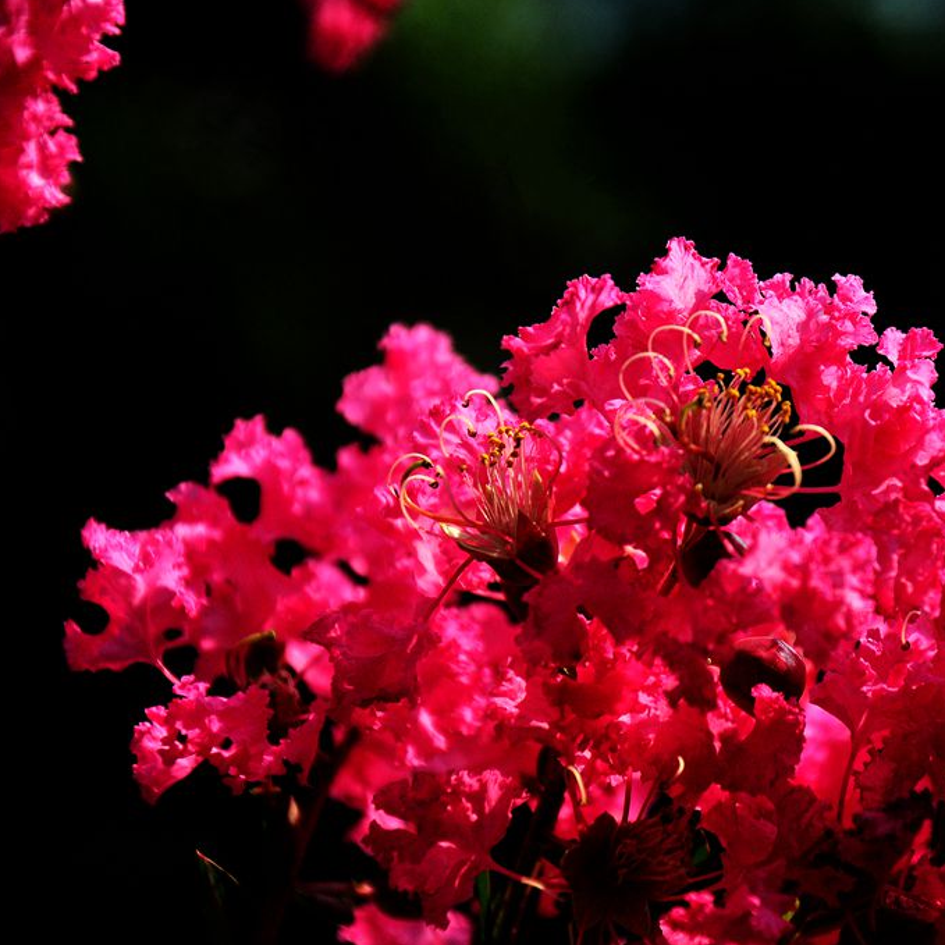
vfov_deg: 8.6
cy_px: 472
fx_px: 6259
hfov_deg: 8.6
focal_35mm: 203
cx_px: 666
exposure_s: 1/3200
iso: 200
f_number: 5.6
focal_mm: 105
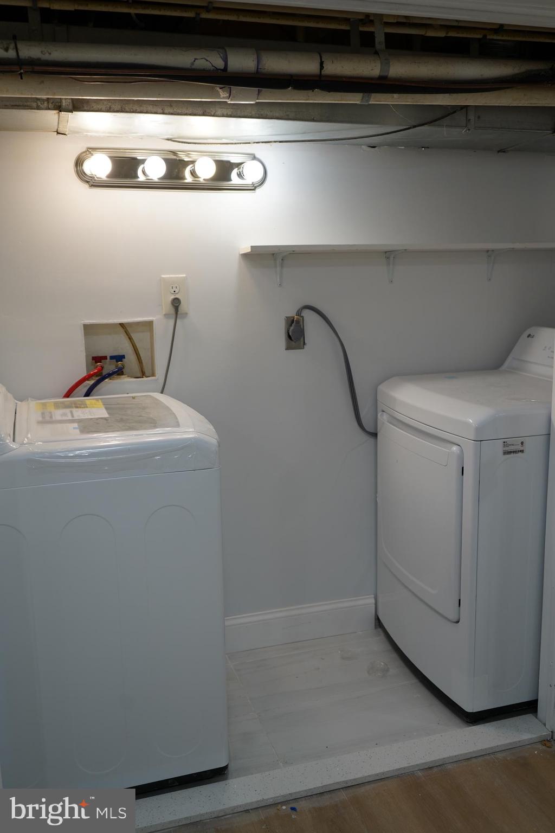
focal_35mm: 32
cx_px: 278
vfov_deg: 58.7
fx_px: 740
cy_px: 416
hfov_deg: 41.1
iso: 320
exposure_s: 1/160
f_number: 4
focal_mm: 32
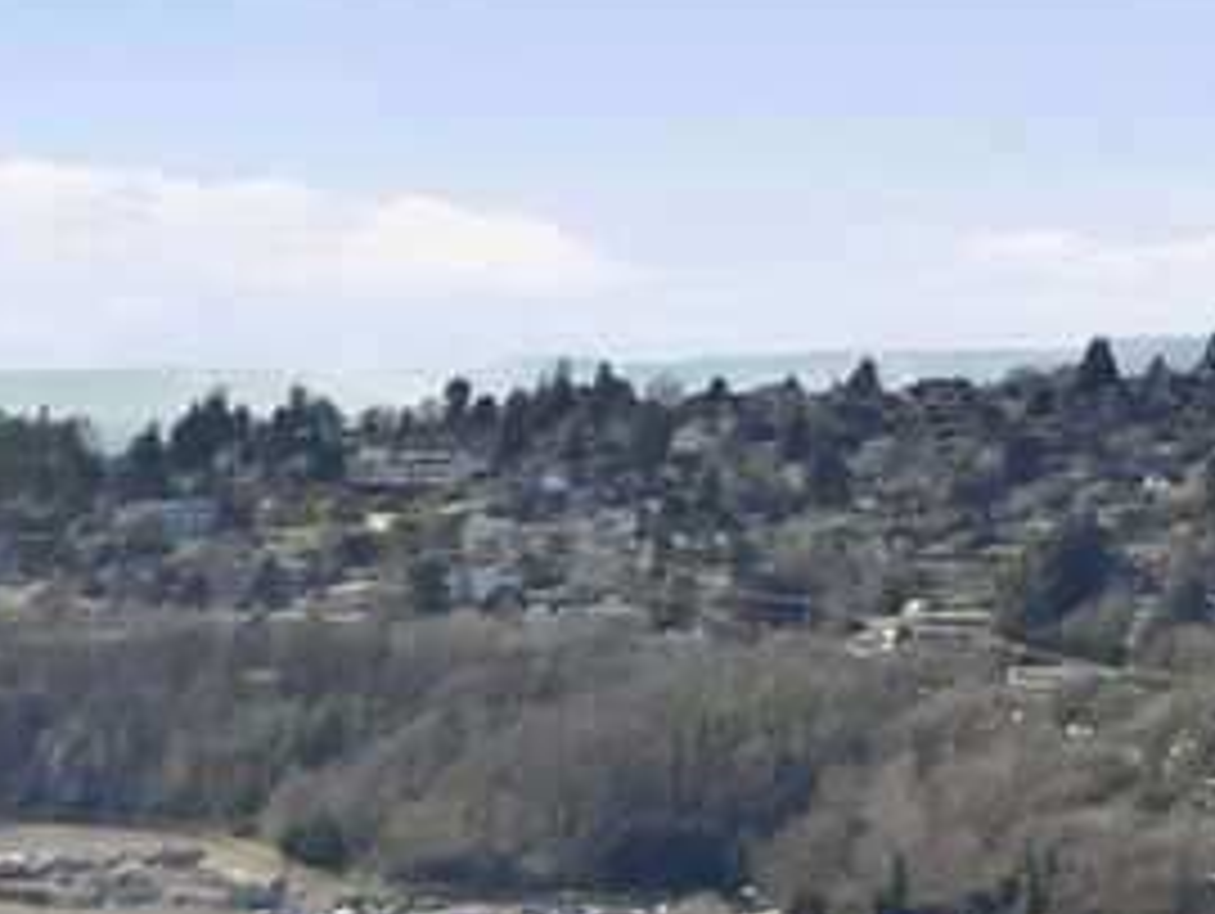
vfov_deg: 8.8
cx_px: -1278
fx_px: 4989
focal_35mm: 142
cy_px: 2674
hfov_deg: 12.2
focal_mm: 6.7
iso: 100
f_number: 1.7
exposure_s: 1/5000
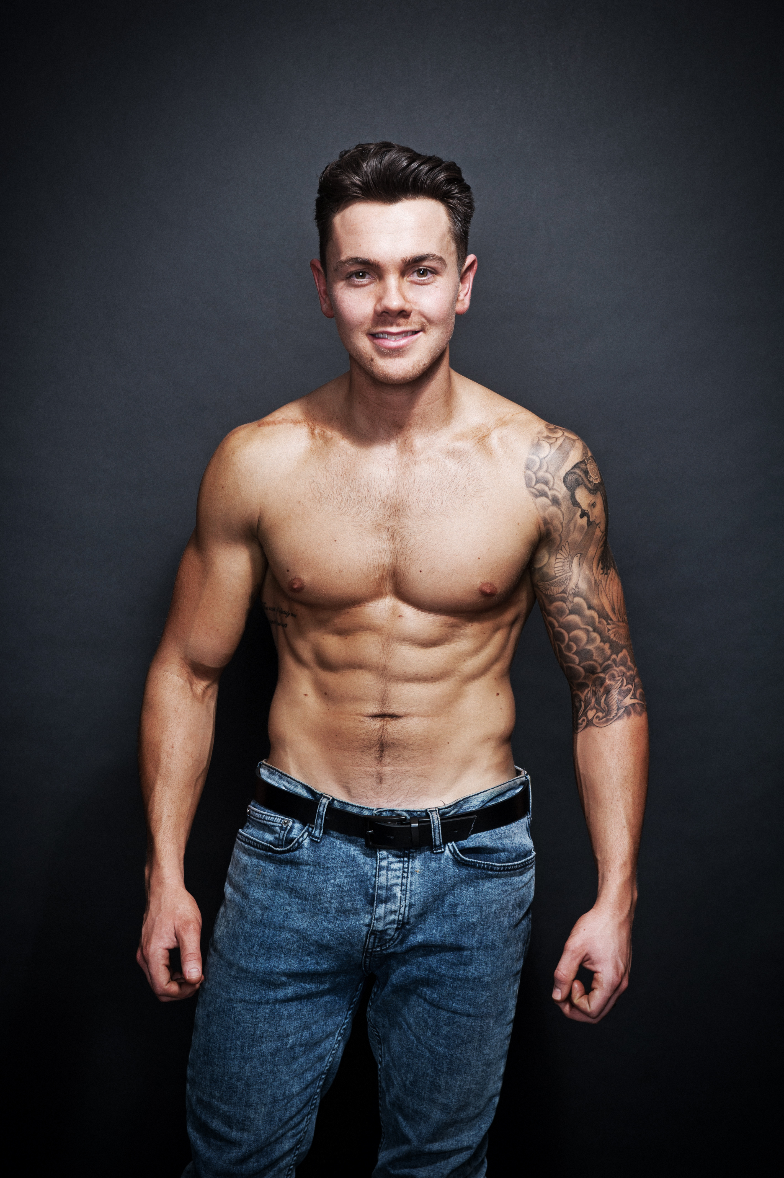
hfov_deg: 19.4
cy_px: 589
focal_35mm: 70
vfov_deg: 28.9
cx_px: 392
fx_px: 2289
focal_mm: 70
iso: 100
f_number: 9
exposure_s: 1/125
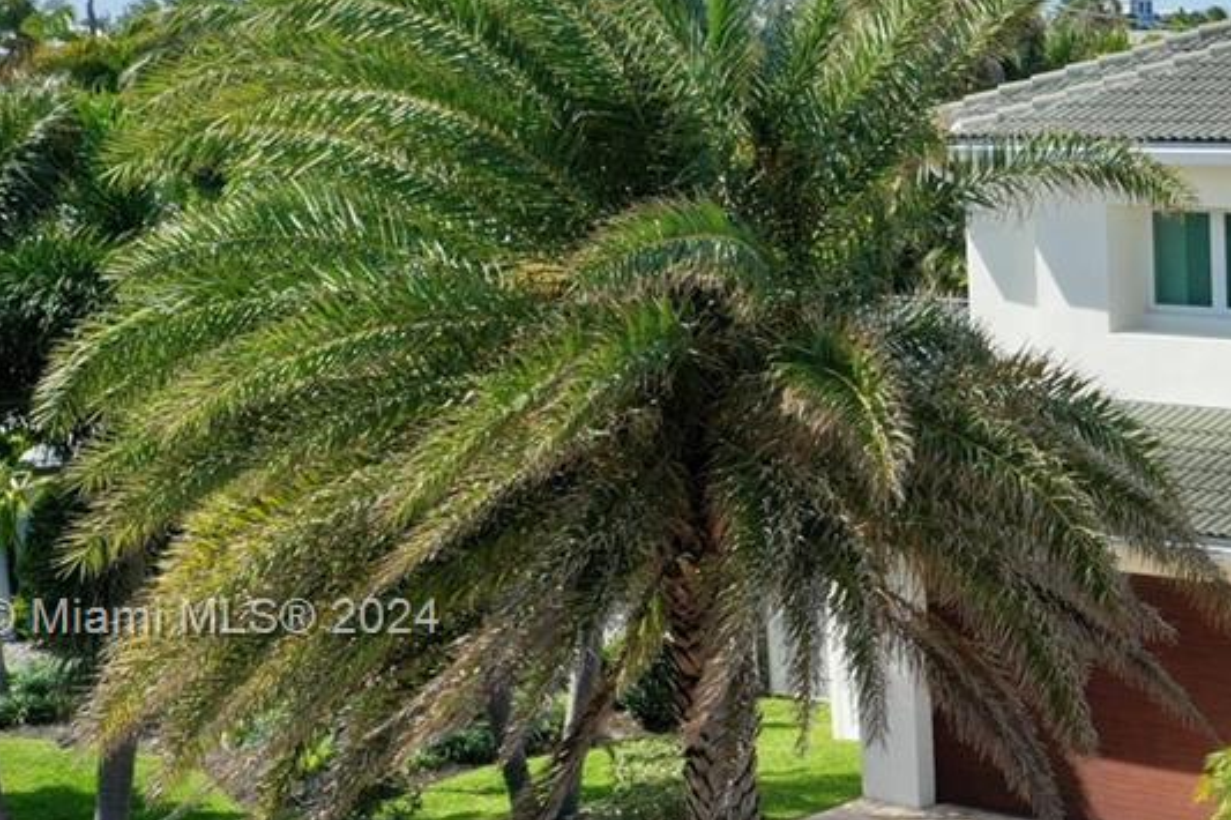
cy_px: 621
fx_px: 2871
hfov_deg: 22.0
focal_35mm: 84
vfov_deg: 16.2
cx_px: 1550
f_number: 5.6
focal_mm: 10.26
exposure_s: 1/500
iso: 100
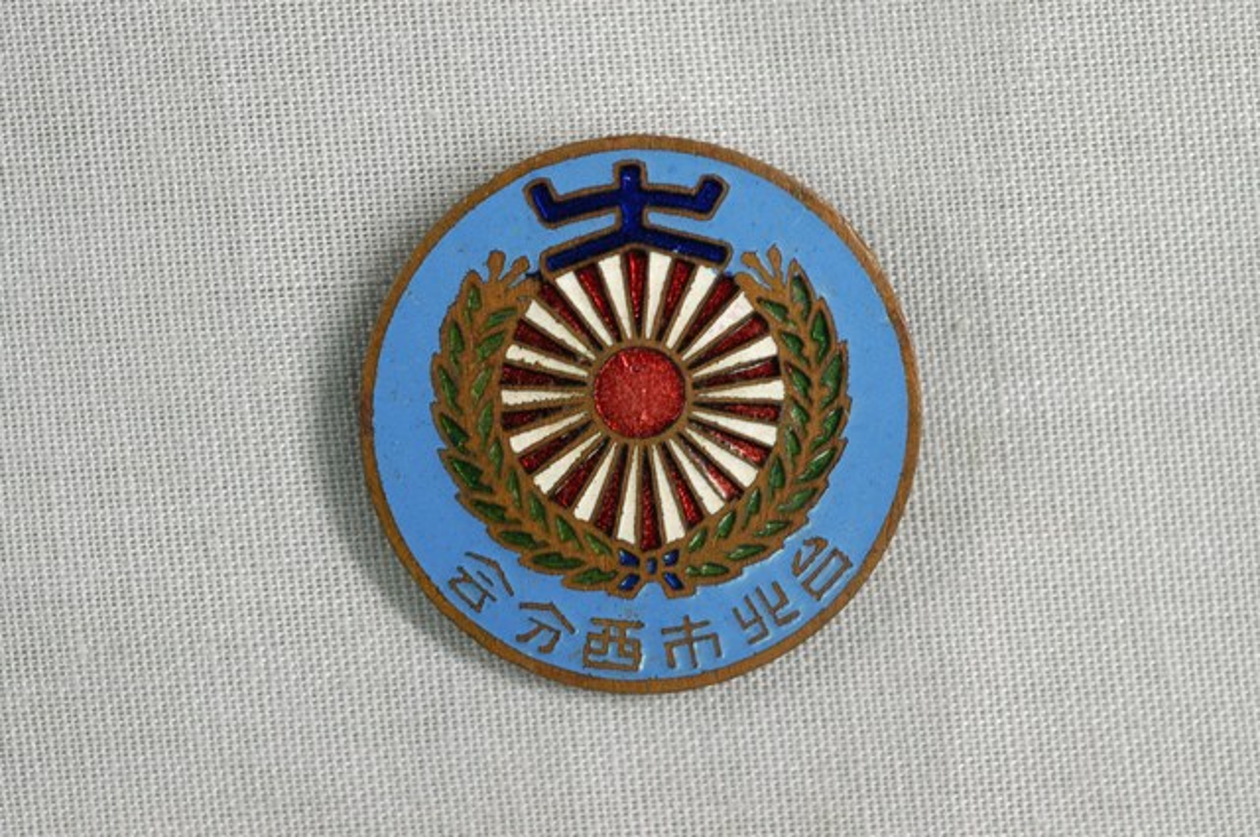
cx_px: 630
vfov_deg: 15.1
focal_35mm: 90
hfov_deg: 22.6
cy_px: 418
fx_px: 3146
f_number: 8
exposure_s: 1/15
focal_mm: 60
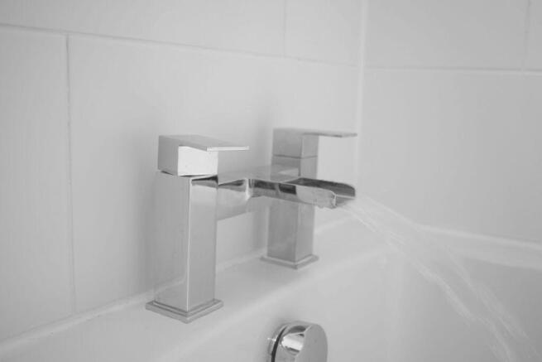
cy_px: 181
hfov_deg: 49.5
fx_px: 587
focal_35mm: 39
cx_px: 271
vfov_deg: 34.2
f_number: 4.2
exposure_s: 1/80
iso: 400
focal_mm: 26
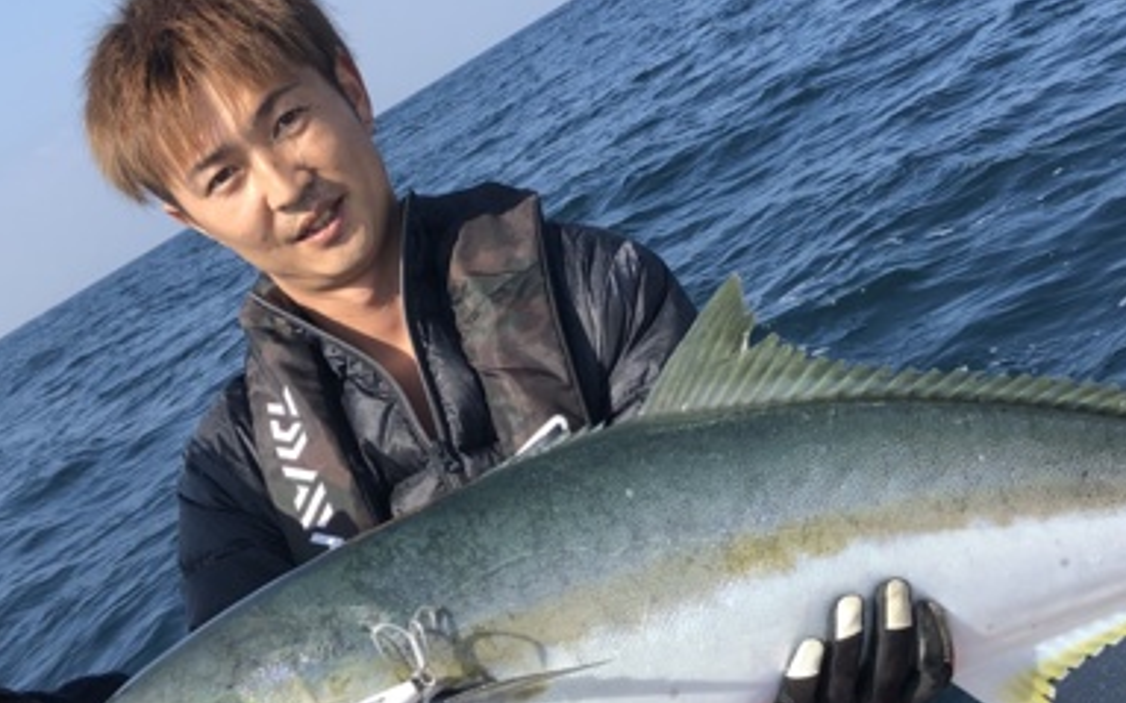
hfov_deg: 33.0
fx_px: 1902
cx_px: 562
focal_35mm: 62
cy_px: 488
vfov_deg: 20.8
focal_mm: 4
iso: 20
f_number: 1.8
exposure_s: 1/1297
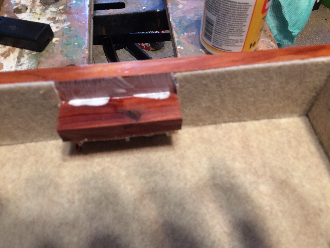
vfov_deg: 48.2
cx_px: 165
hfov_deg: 61.7
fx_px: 276
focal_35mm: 29
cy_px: 124
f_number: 2.2
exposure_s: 1/30
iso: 160
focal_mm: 4.15
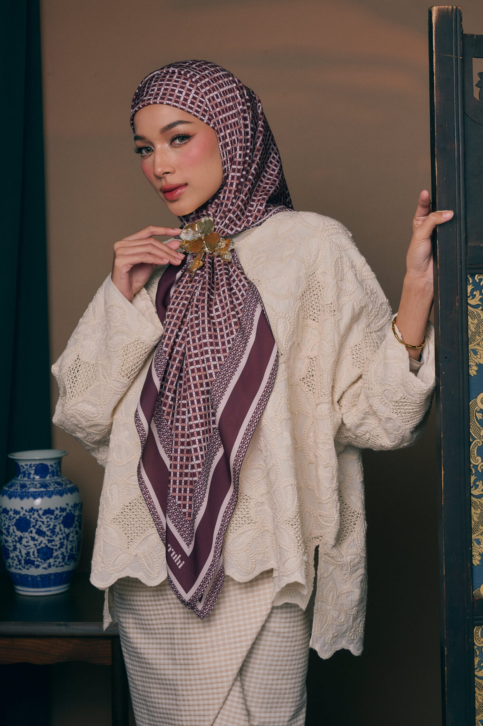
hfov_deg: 25.5
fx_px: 1068
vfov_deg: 37.5
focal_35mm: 53
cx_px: 242
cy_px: 363
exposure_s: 1/200
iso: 125
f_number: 8
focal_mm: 53
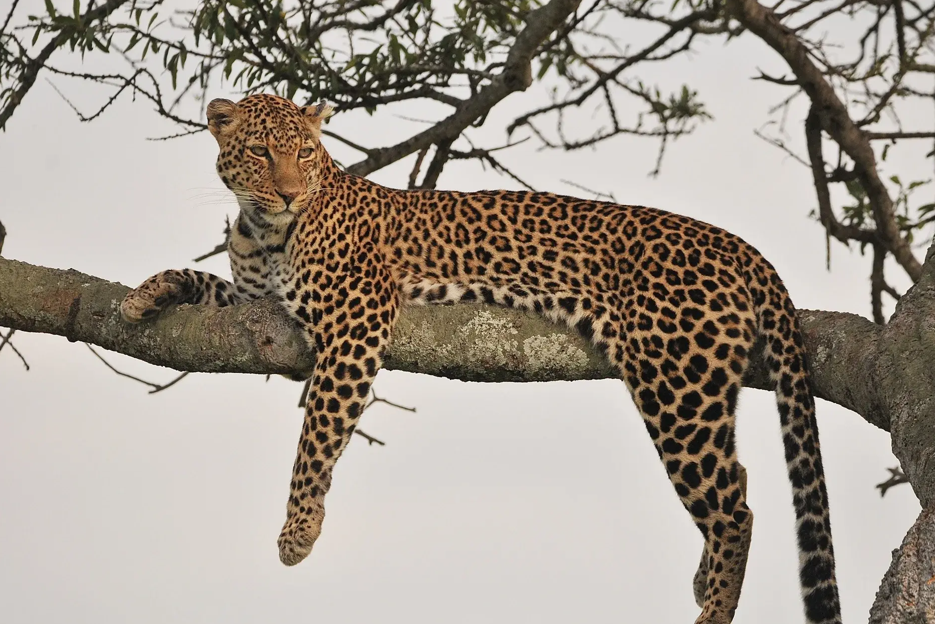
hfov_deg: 3.0
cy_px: 310
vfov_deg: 2.0
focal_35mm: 677
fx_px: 17582
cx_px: 477
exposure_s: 1/2000
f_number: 6
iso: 500
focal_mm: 440
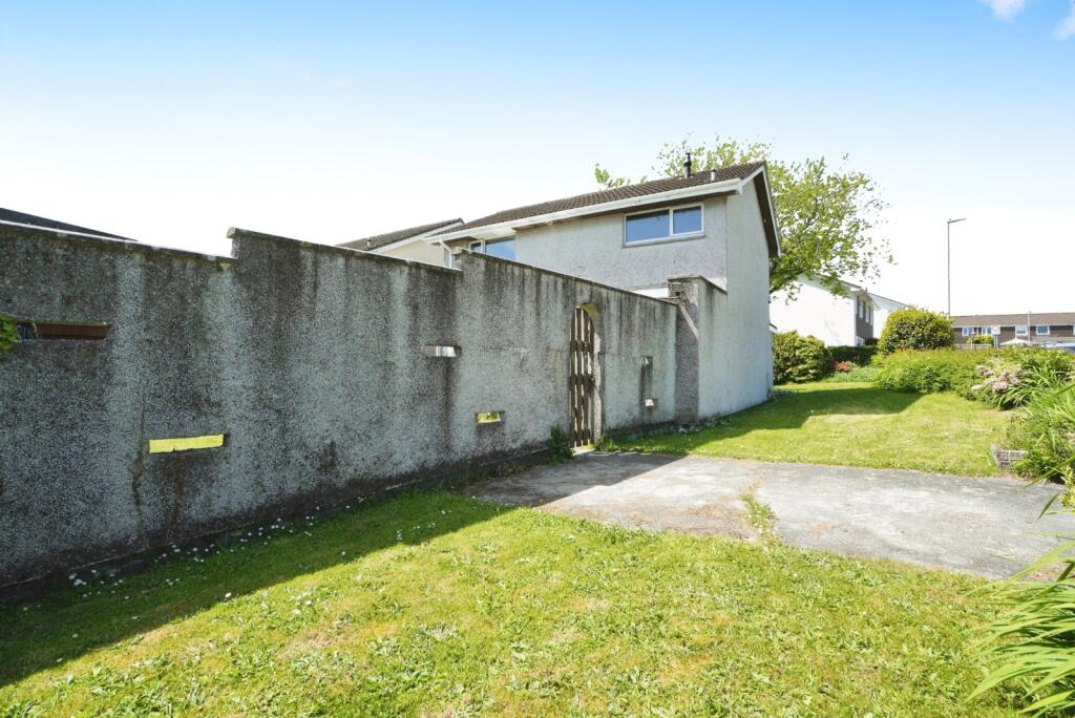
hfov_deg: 96.7
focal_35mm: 16
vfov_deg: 73.8
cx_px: 538
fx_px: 478
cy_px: 359
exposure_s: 1/1600
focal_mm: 16
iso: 2000
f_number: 9
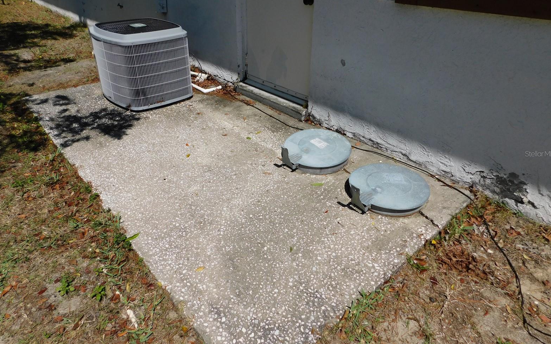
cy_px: 153
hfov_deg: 72.5
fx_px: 375
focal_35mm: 25
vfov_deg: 49.2
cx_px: 276
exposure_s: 1/800
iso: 125
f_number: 6
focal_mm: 4
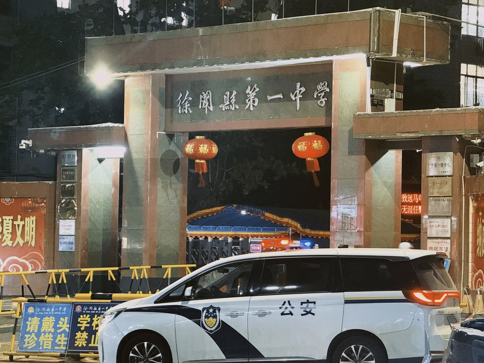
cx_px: 242
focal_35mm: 120
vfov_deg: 12.3
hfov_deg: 16.4
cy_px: 182
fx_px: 1678
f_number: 2.8
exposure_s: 1/25
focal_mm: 15.66
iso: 640
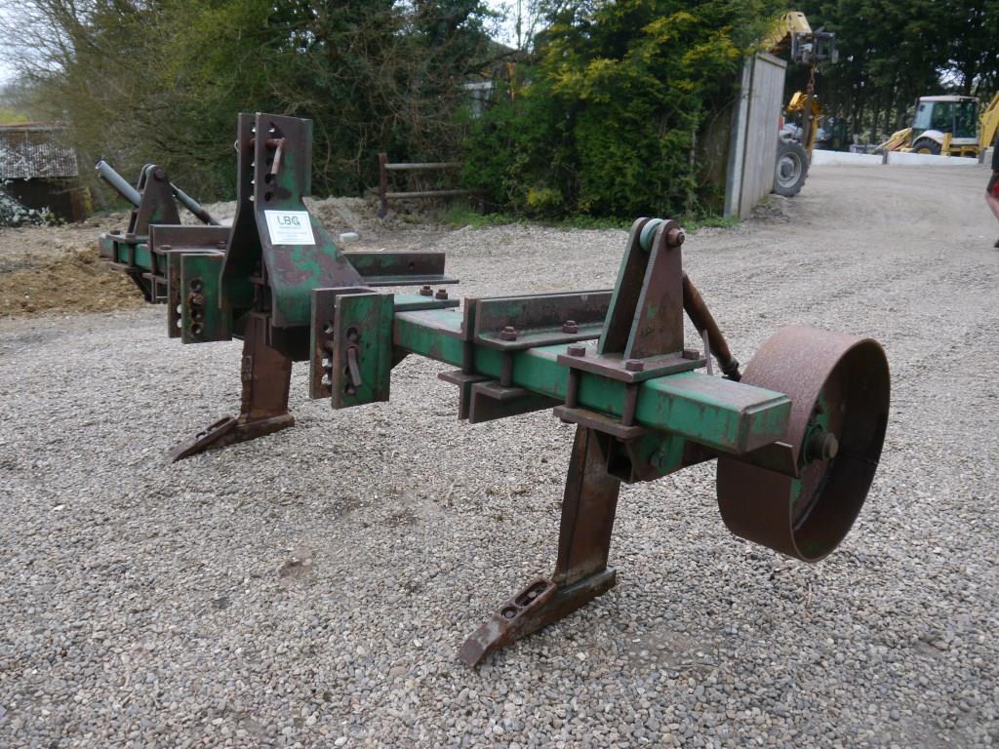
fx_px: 808
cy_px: 374
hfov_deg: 63.4
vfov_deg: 49.7
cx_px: 500
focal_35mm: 28
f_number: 4
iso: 160
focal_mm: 14
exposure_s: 1/125
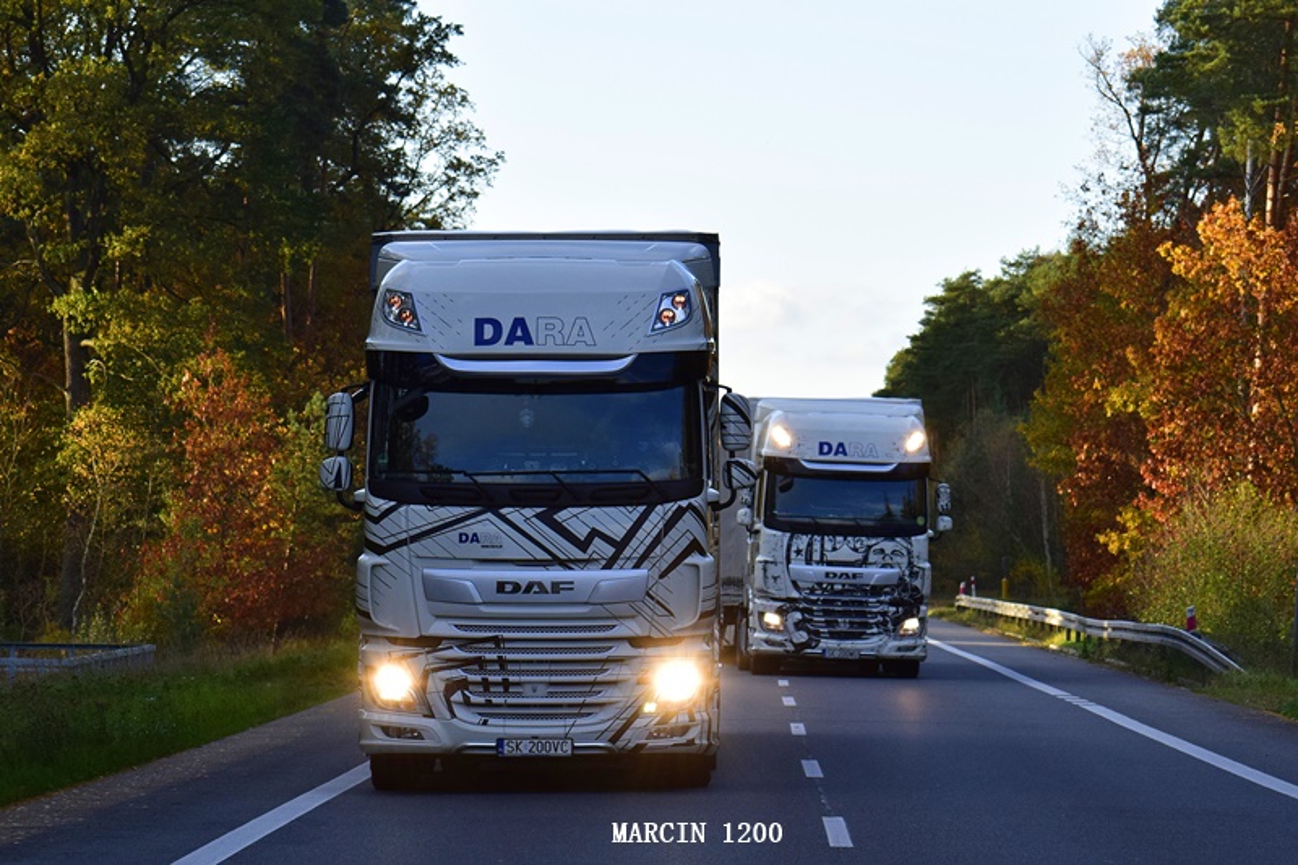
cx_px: 649
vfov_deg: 9.6
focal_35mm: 142
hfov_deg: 14.4
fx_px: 5137
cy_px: 432
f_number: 8
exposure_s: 1/640
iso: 800
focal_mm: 95
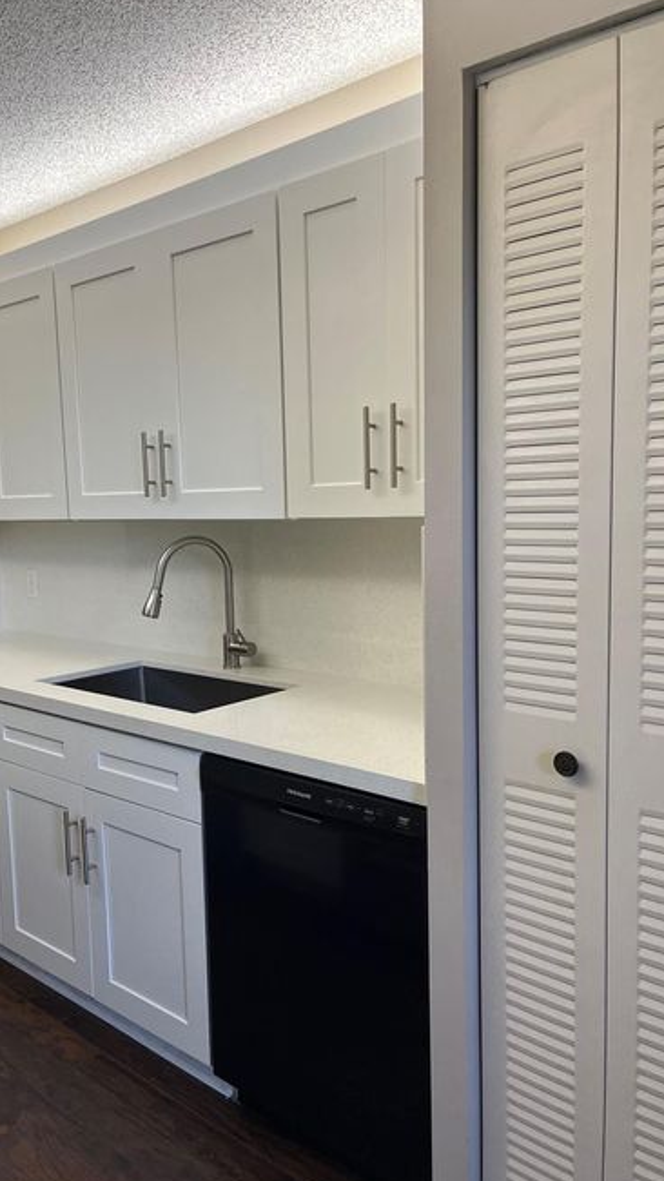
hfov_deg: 40.0
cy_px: 592
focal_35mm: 29
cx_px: 278
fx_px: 908
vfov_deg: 66.1
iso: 64
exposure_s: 1/120
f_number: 1.6
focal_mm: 5.1
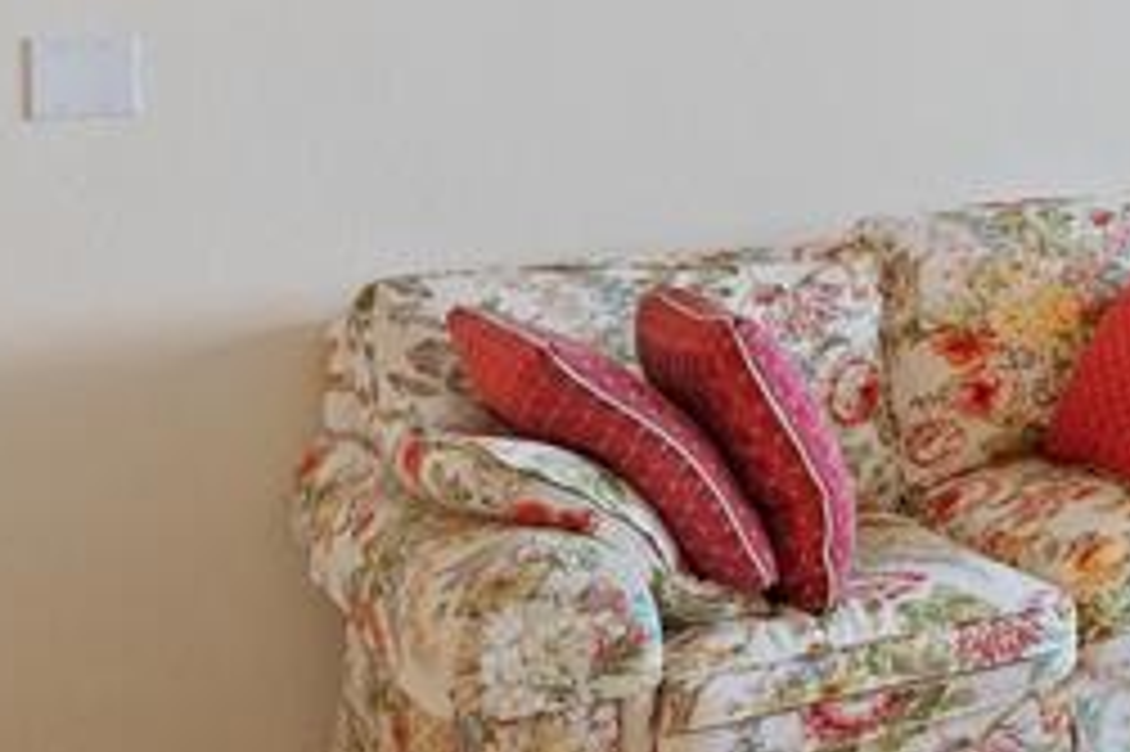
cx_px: 1670
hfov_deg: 27.6
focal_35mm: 51
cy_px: -101
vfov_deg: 24.4
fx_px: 1600
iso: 450
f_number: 8
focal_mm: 16
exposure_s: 1/15
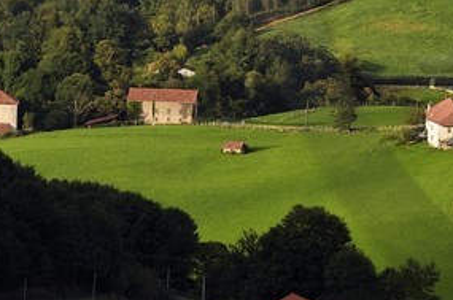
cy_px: -186
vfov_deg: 3.1
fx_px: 5502
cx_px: 868
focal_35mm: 438
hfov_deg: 4.7
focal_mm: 78
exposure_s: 1/250
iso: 200
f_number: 10
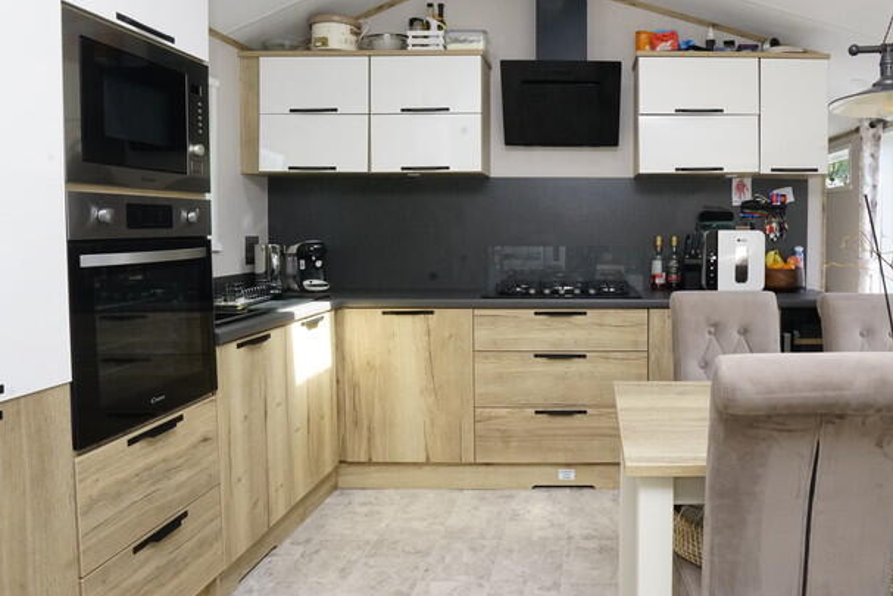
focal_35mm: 27
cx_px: 600
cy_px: 254
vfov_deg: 47.8
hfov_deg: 65.5
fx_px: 670
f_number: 16
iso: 2500
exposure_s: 1/60
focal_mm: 16
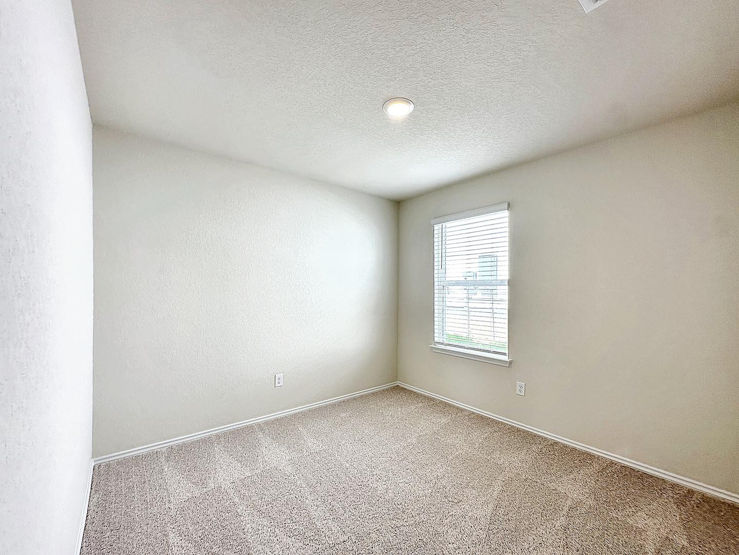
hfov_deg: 102.0
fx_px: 299
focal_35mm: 14
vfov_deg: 85.7
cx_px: 370
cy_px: 278
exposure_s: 1/159
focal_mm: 2.2
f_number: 2.2
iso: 40
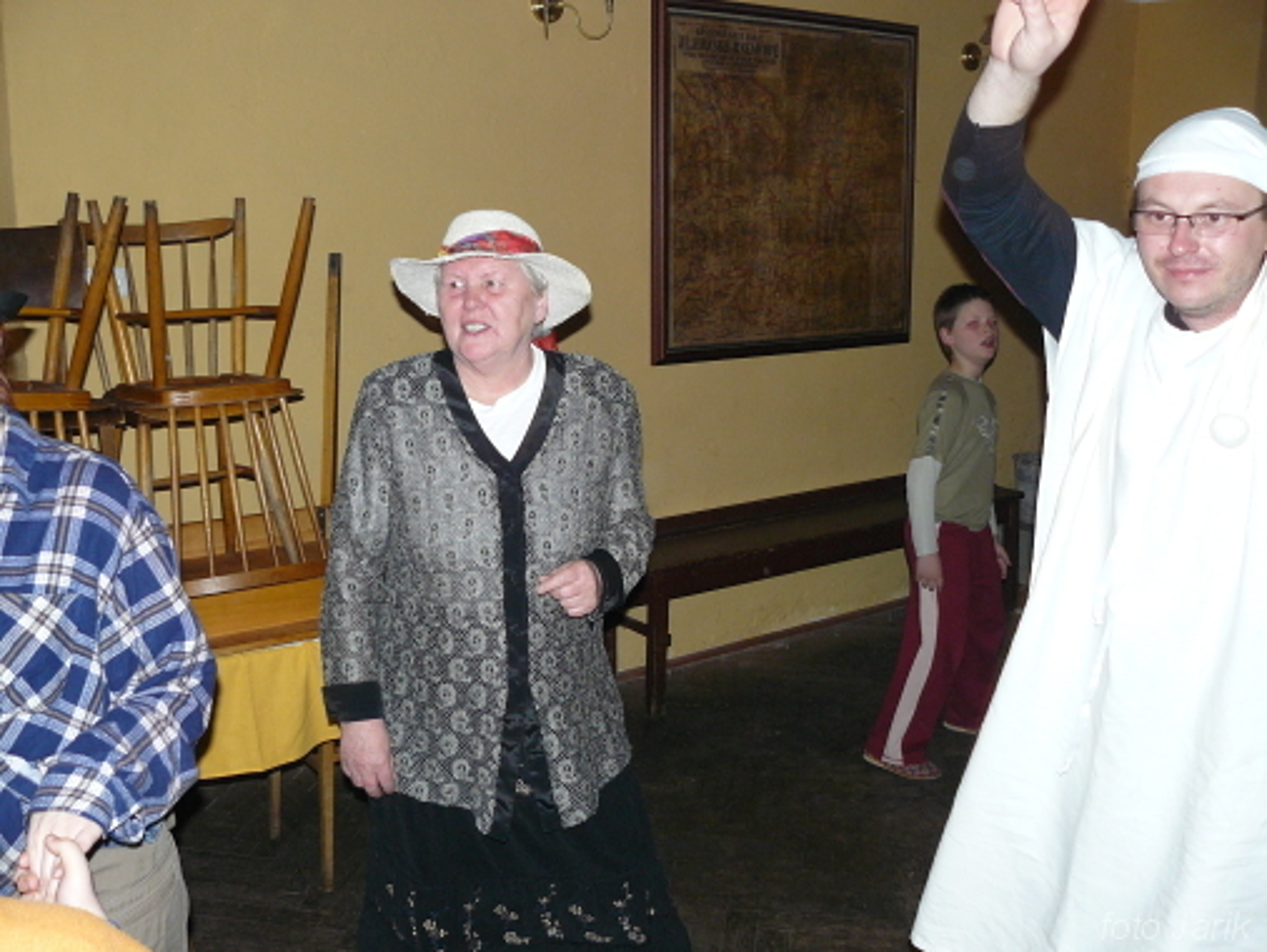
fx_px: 1318
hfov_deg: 51.3
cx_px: 634
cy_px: 476
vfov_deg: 39.7
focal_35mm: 36
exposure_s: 1/8
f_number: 2.8
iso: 200
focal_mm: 6
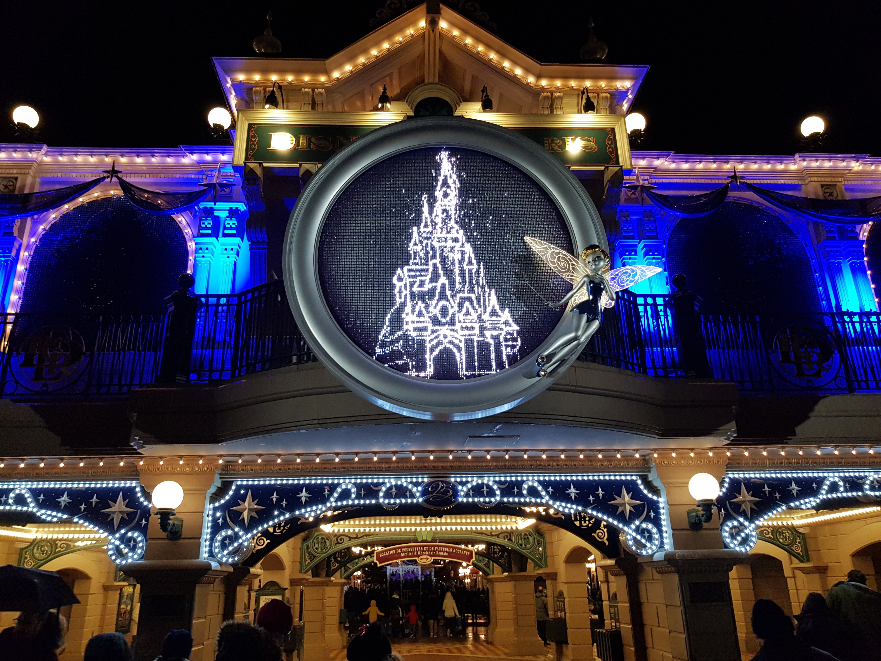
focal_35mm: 26
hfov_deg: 67.3
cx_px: 440
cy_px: 330
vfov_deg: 53.1
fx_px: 662
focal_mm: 4.2
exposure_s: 1/50
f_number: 1.7
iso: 160
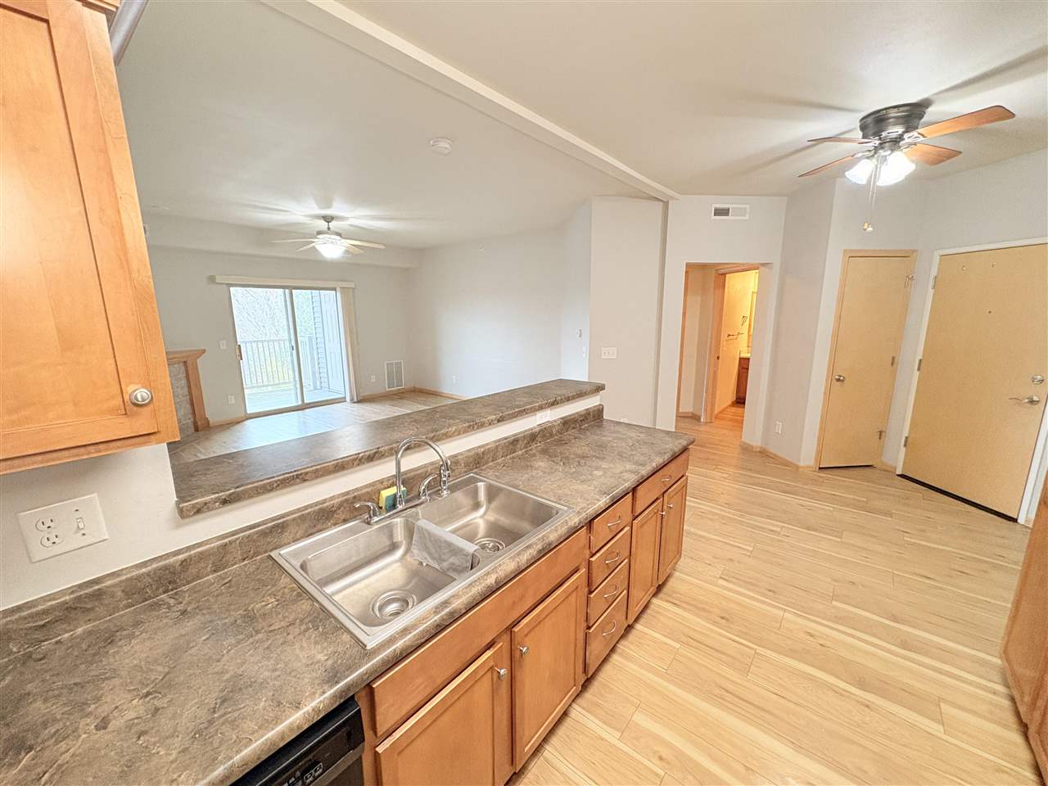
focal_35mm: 14
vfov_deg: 85.7
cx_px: 524
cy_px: 393
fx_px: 424
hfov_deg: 102.1
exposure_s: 1/60
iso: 200
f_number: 2.2
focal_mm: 2.22
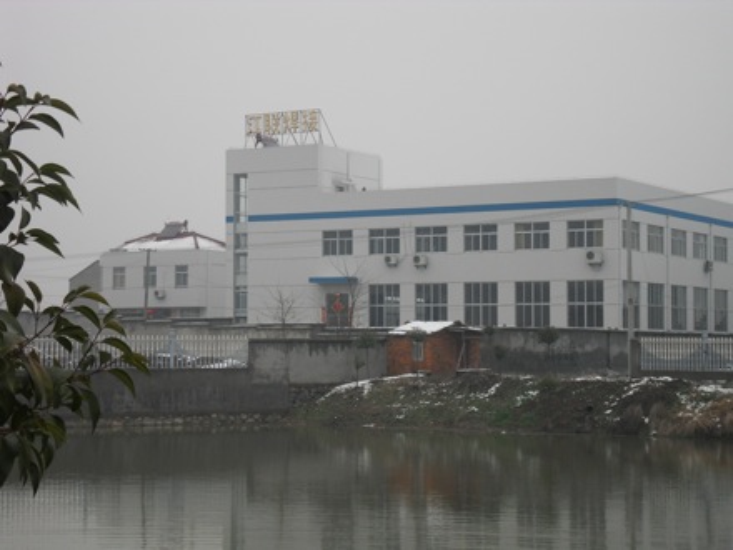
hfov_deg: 24.4
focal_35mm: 80
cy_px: 275
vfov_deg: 18.4
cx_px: 366
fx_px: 1694
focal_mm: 14
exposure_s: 1/90
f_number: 5.3
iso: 100
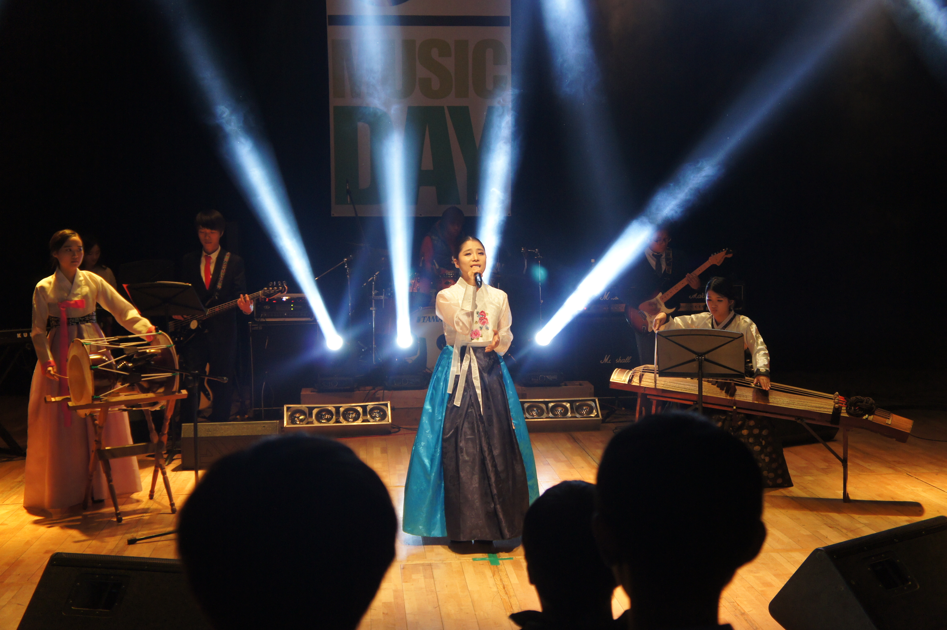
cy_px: 315
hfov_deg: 40.0
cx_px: 474
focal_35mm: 50
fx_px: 1301
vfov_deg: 27.2
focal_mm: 33
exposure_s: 1/60
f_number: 4.5
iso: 1000
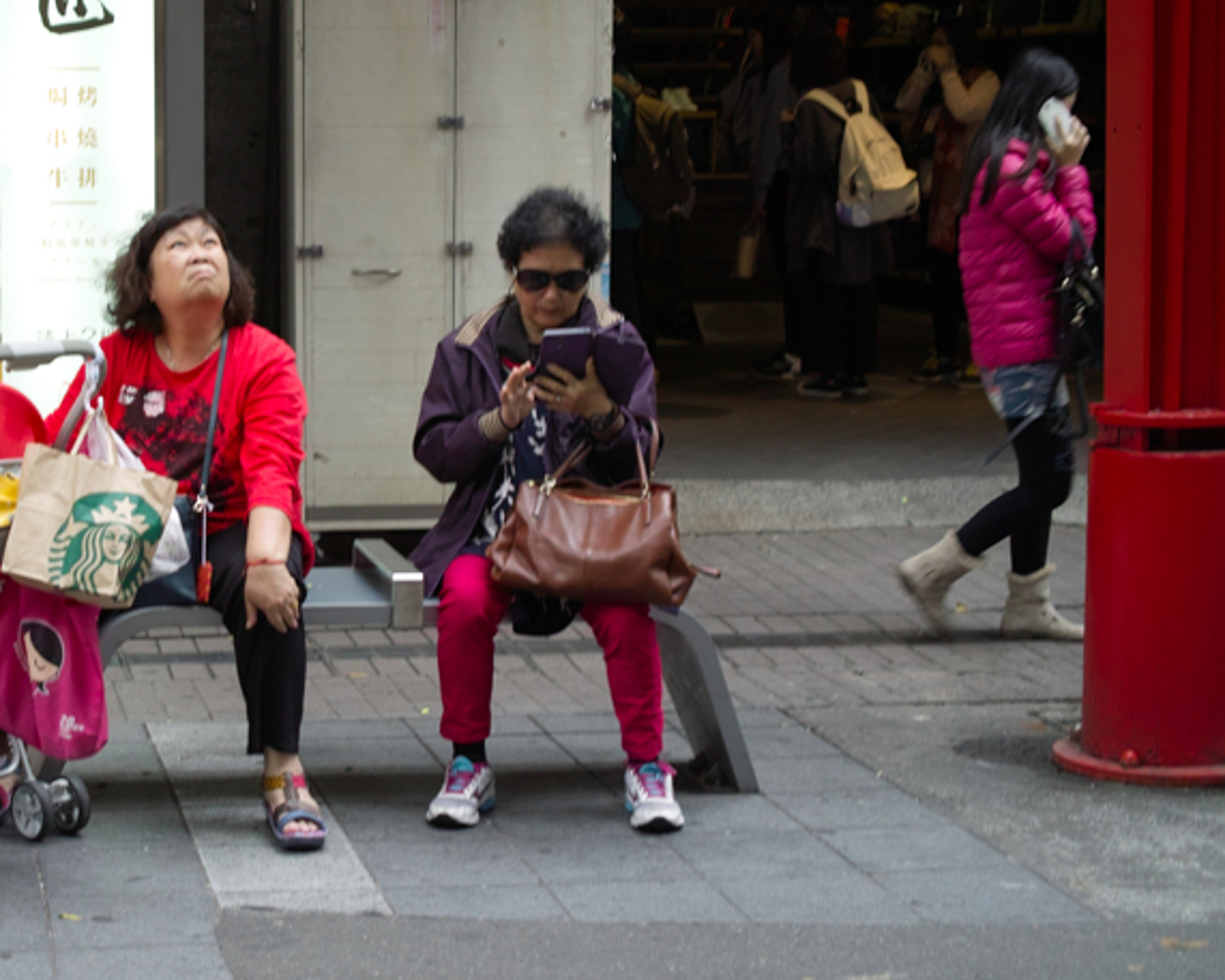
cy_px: 446
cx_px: 165
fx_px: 2502
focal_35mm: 69
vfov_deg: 22.2
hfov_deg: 26.7
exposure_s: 1/60
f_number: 2.8
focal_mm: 24.2
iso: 100
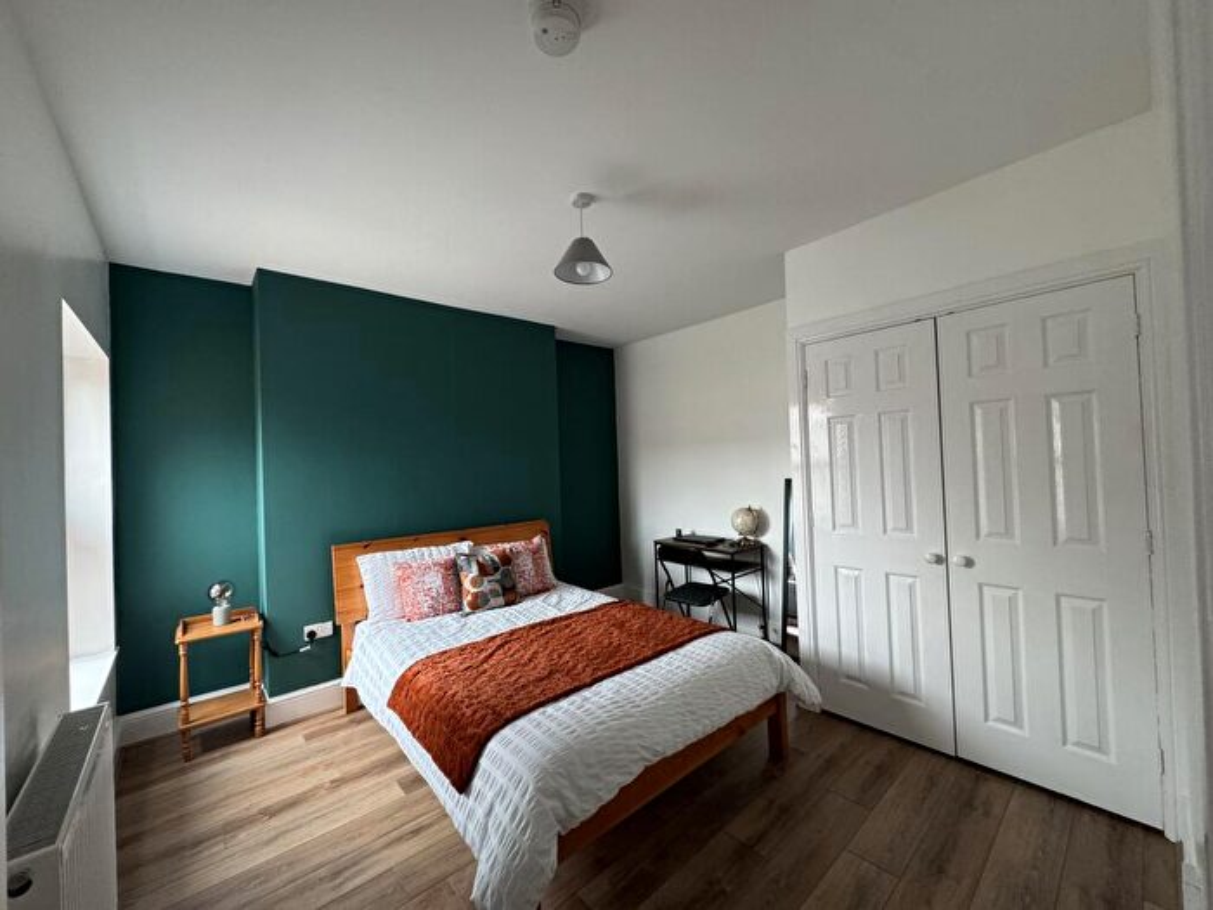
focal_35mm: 14
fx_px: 491
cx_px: 606
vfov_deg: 85.7
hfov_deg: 102.1
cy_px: 455
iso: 160
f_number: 2.2
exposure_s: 1/100
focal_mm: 2.22
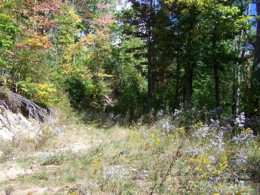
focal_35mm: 38
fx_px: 285
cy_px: 98
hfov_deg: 49.0
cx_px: 130
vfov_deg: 37.7
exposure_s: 1/400
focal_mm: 6.3
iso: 64
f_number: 2.8
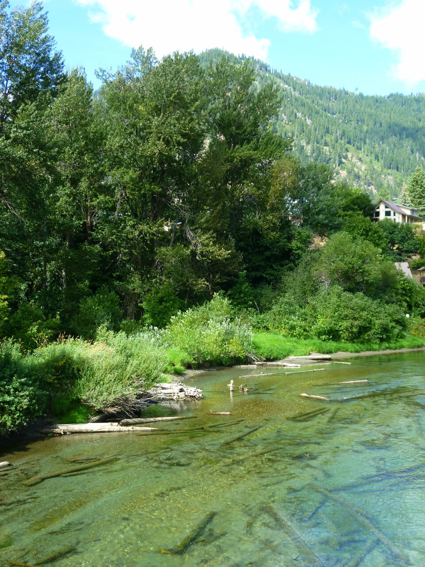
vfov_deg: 49.0
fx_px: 622
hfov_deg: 37.7
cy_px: 284
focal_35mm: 38
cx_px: 212
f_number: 3.9
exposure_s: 1/125
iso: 80
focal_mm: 6.7
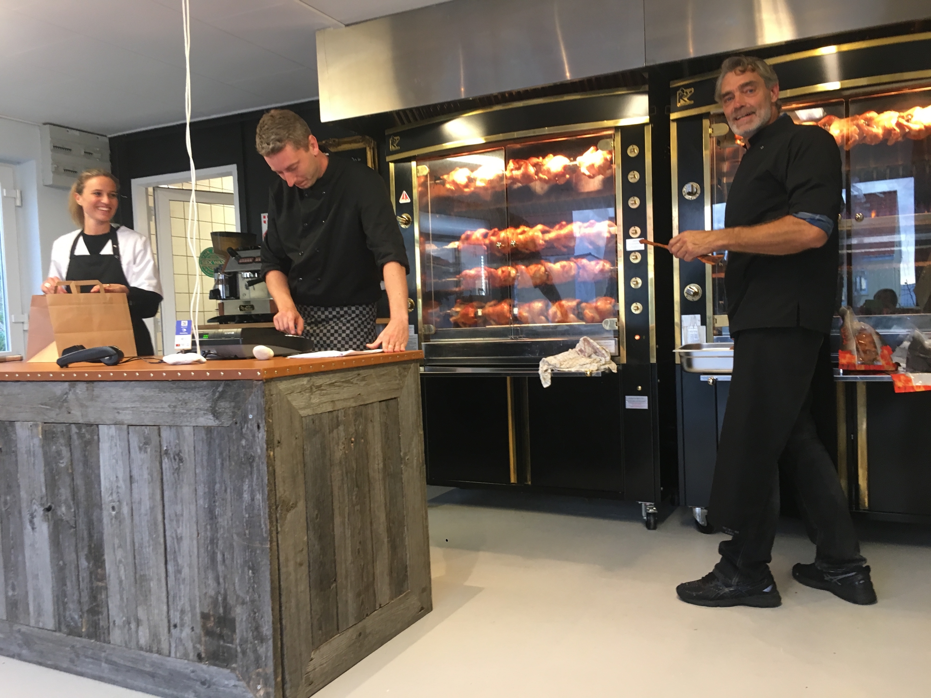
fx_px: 780
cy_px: 349
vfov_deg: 48.2
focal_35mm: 29
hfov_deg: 61.7
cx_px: 466
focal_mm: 4.15
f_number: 2.2
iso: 100
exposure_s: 1/33
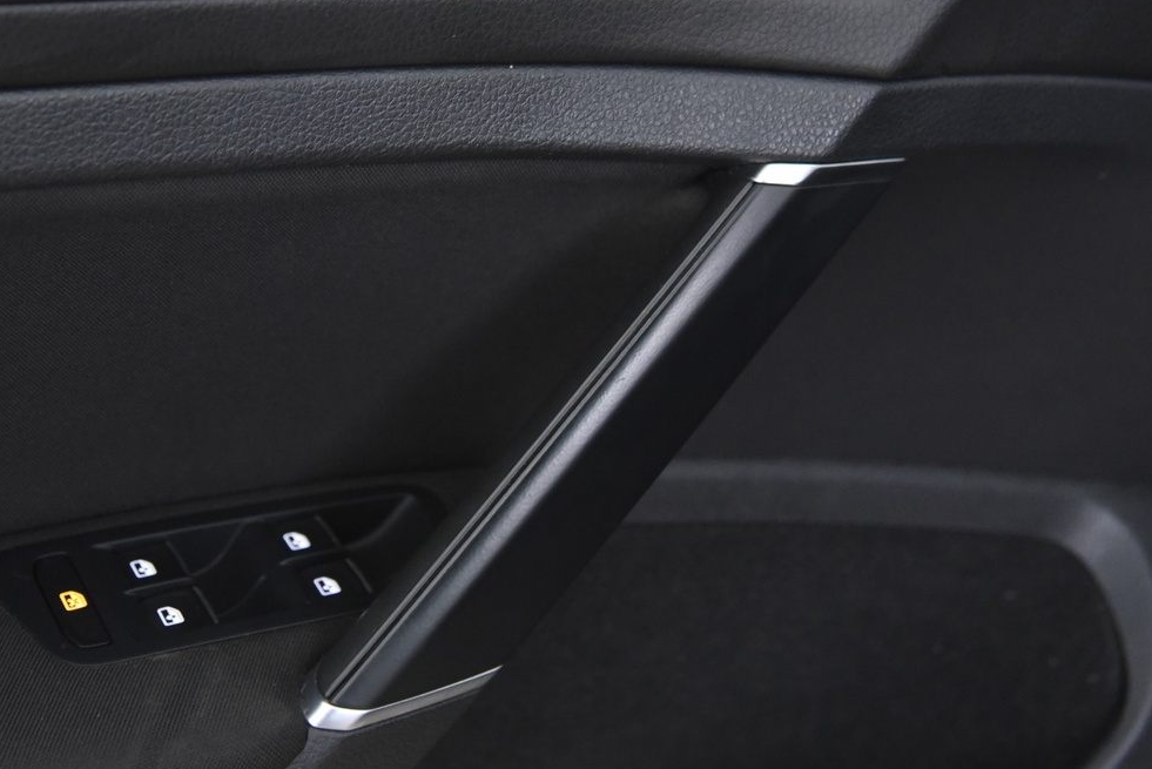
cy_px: 151
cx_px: 484
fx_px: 2113
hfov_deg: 30.4
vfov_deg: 20.4
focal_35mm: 66
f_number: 4
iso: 4000
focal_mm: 40
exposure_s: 1/30
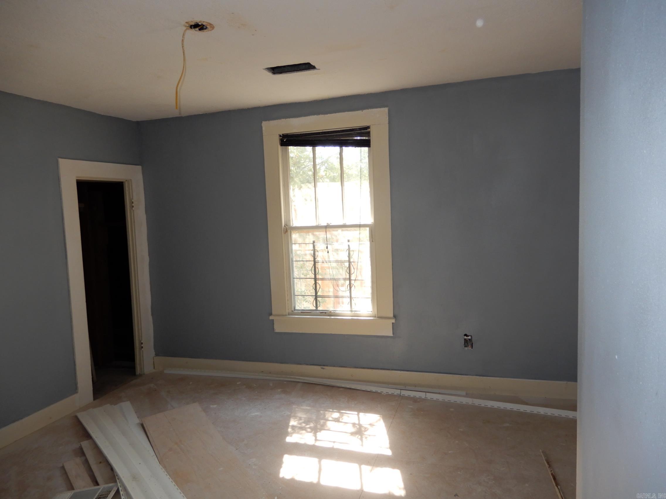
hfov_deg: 71.6
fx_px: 462
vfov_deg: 56.8
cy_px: 250
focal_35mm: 24
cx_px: 333
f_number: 3.4
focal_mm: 4.3
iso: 110
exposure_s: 1/30
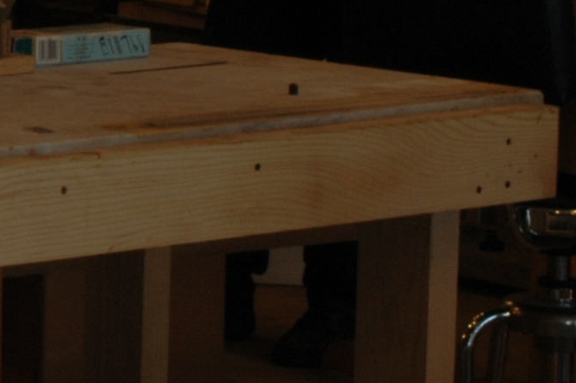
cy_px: -123
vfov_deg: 6.5
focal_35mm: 210
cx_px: -702
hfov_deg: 9.0
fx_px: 3361
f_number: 25
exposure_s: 1/1.6
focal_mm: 31
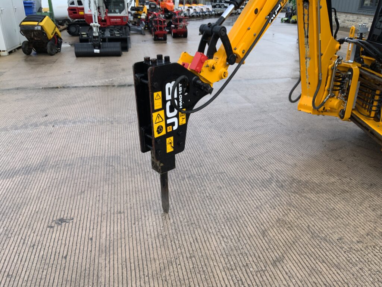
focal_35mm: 29
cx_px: 191
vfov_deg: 48.2
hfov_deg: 61.7
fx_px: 320
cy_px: 144
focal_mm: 3
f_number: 1.8
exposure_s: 1/224
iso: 16
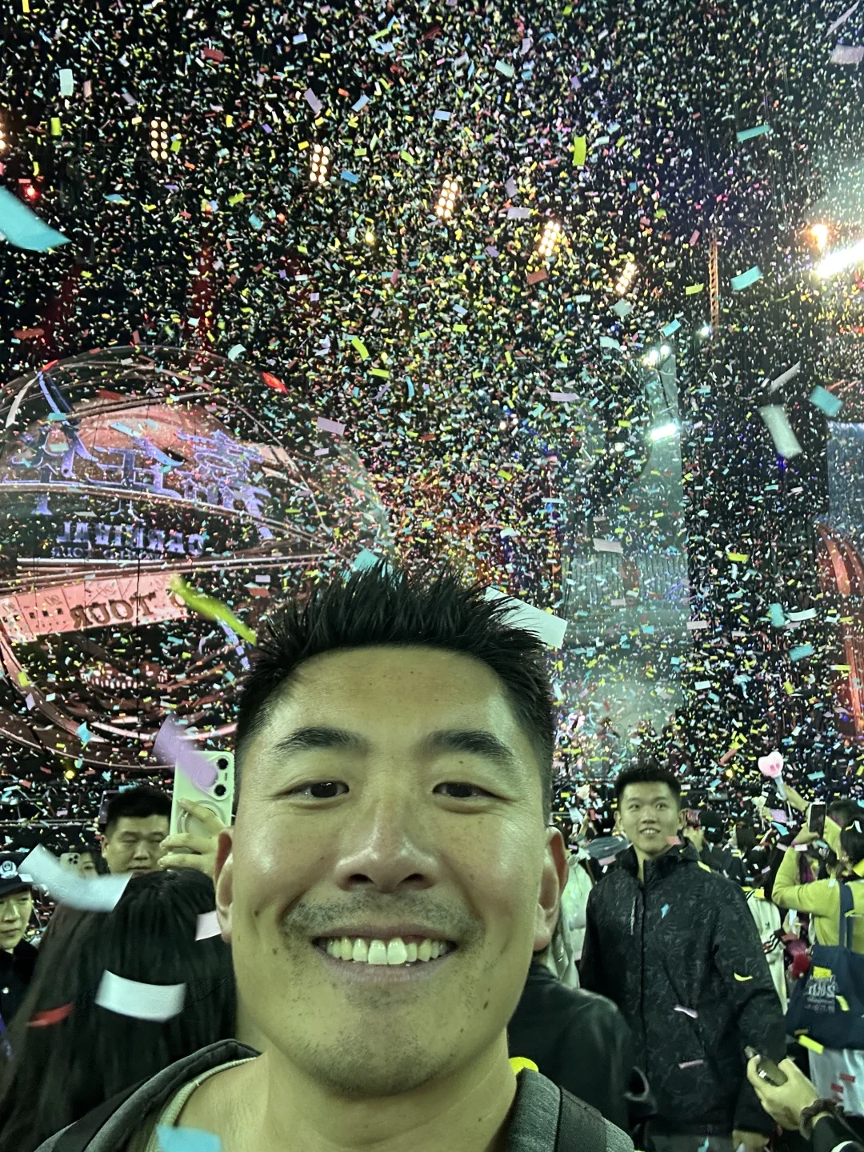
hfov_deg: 46.8
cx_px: 432
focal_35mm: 30
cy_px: 576
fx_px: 998
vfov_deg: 60.0
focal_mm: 2.69
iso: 80
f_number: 1.9
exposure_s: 1/50
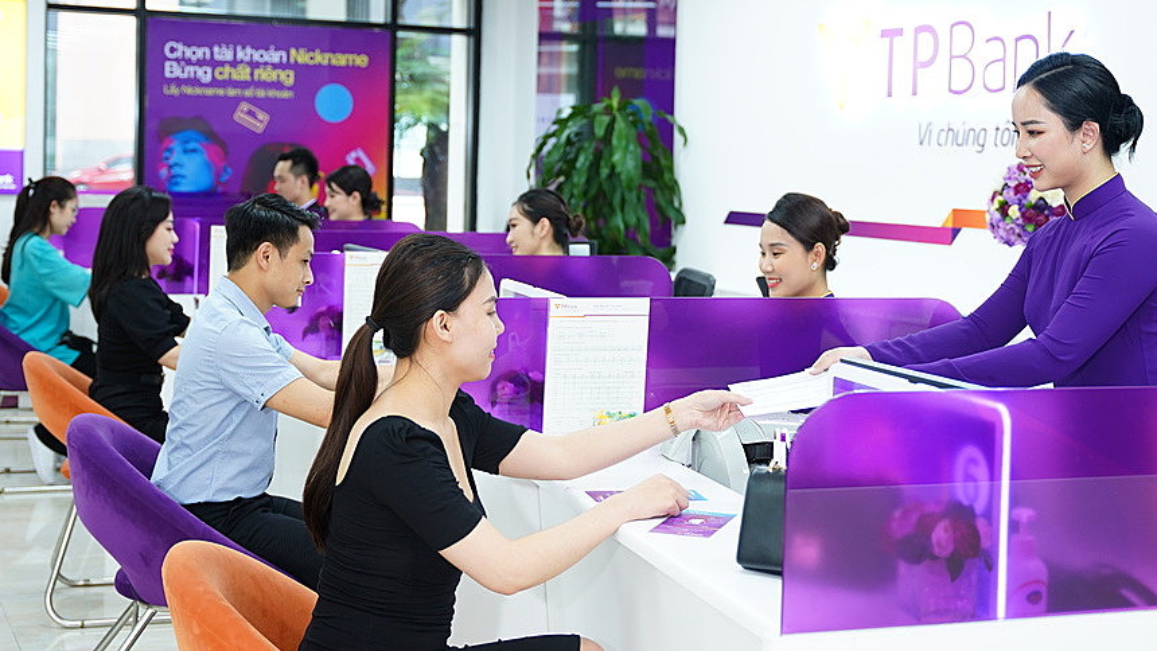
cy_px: 218
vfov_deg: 20.8
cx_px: 667
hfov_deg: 36.2
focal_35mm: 58
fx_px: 1767
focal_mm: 39.4
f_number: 2.8
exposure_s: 1/100
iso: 500
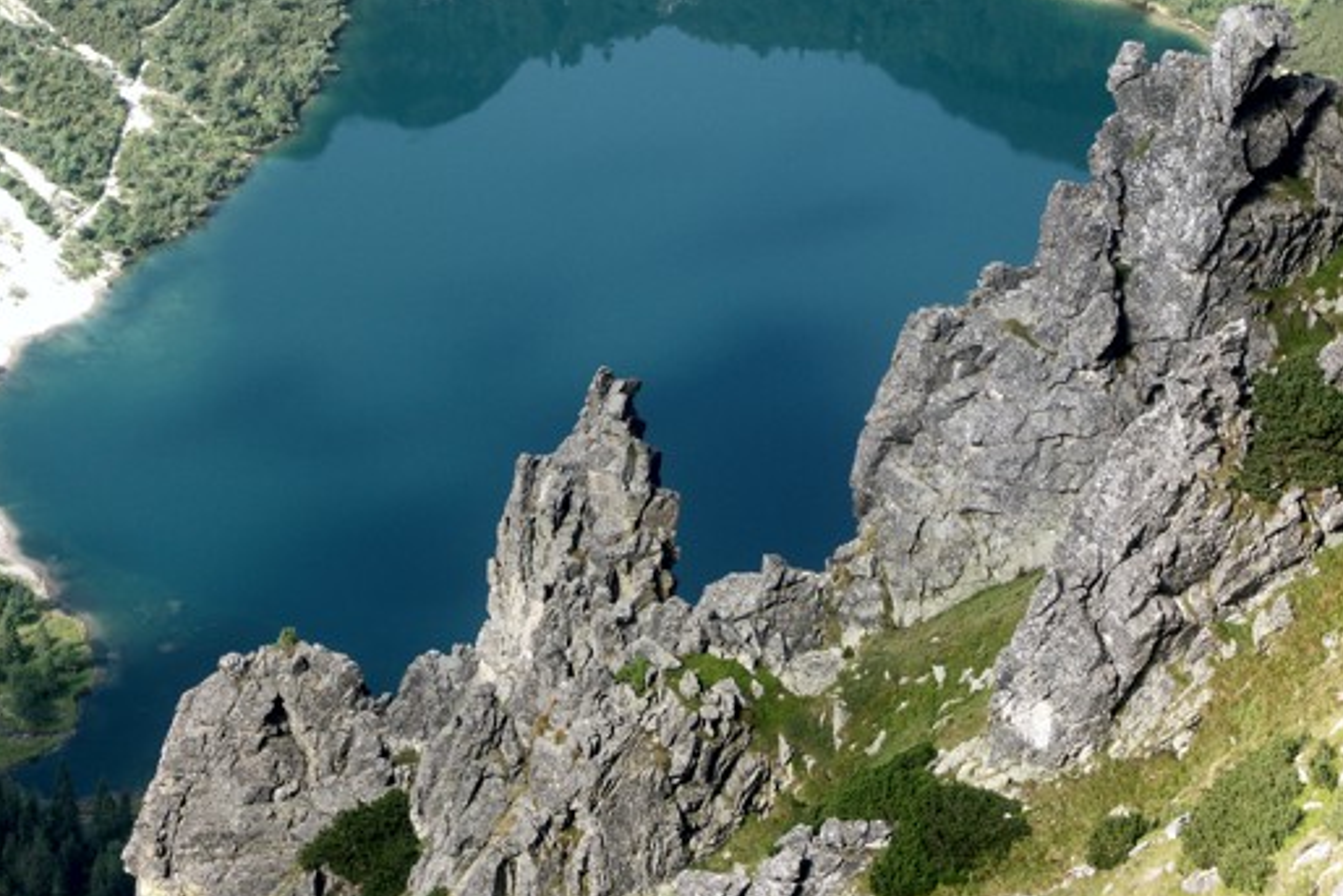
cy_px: 321
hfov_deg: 15.6
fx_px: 4888
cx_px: 645
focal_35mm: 131
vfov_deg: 10.5
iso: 64
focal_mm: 27.66
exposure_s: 1/60
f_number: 7.1
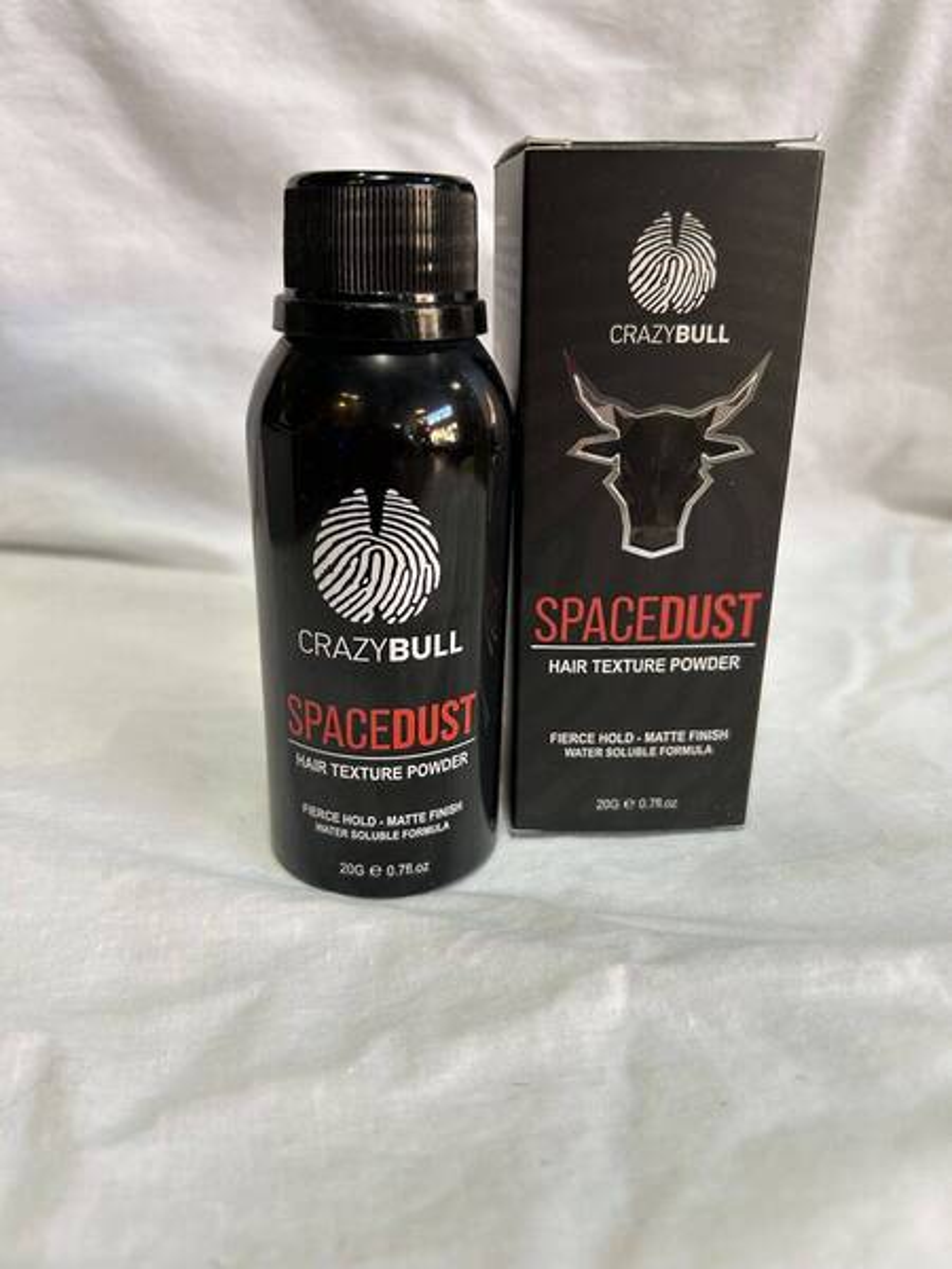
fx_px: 953
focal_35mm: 26
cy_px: 634
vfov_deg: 67.3
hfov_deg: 53.1
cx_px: 476
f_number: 1.5
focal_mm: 5.7
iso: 100
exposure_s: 1/100
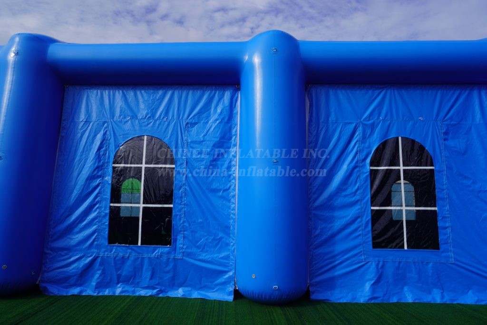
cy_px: 162
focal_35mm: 24
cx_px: 244
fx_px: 325
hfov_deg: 73.7
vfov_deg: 53.1
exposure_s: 1/200
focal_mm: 16
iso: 100
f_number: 10
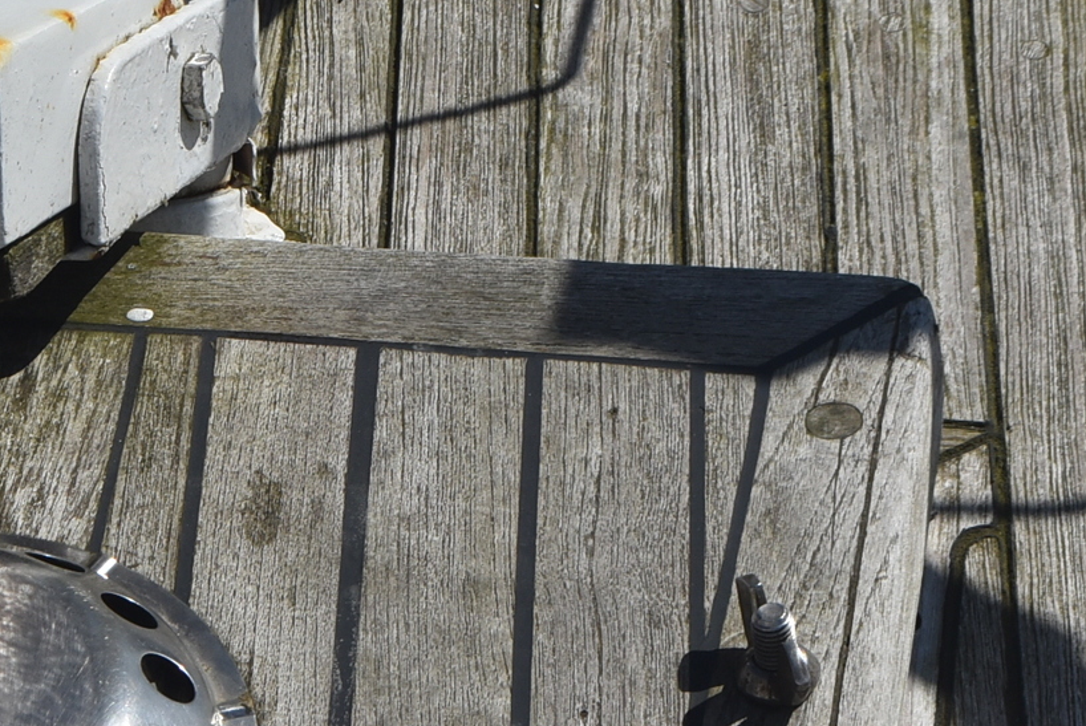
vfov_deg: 8.3
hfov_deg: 12.4
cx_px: 173
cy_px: 51
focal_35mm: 165
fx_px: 4982
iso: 200
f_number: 11
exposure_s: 1/500
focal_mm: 36
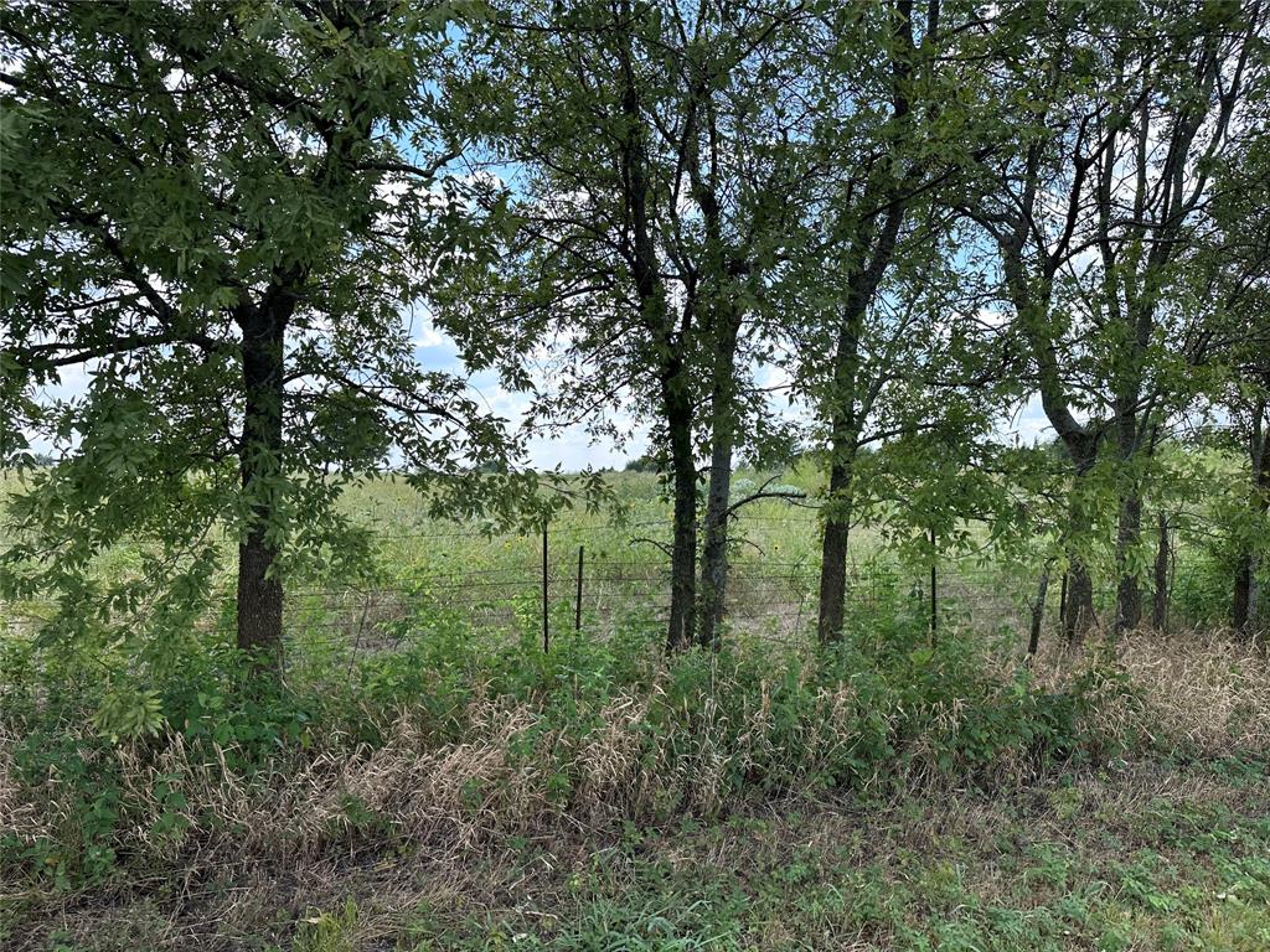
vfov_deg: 56.8
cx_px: 635
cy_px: 476
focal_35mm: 24
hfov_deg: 71.6
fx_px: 881
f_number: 1.78
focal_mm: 6.86
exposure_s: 1/1144
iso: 80
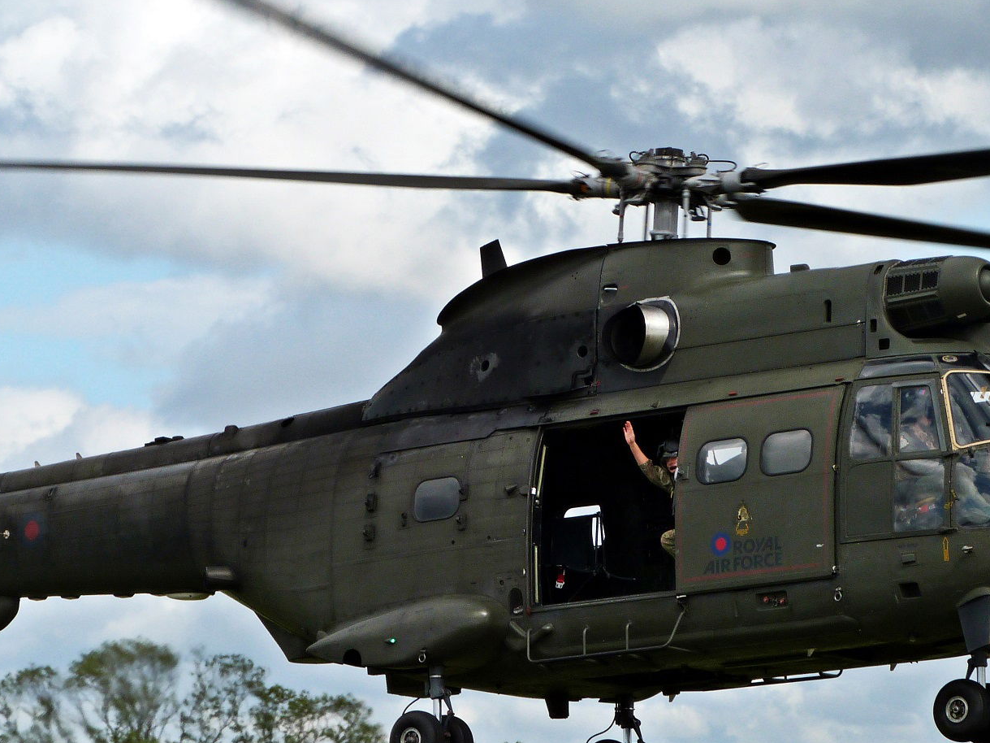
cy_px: 510
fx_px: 7835
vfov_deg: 5.4
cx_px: 387
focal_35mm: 274
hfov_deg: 7.2
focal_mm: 30.1
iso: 100
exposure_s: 1/320
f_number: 6.3
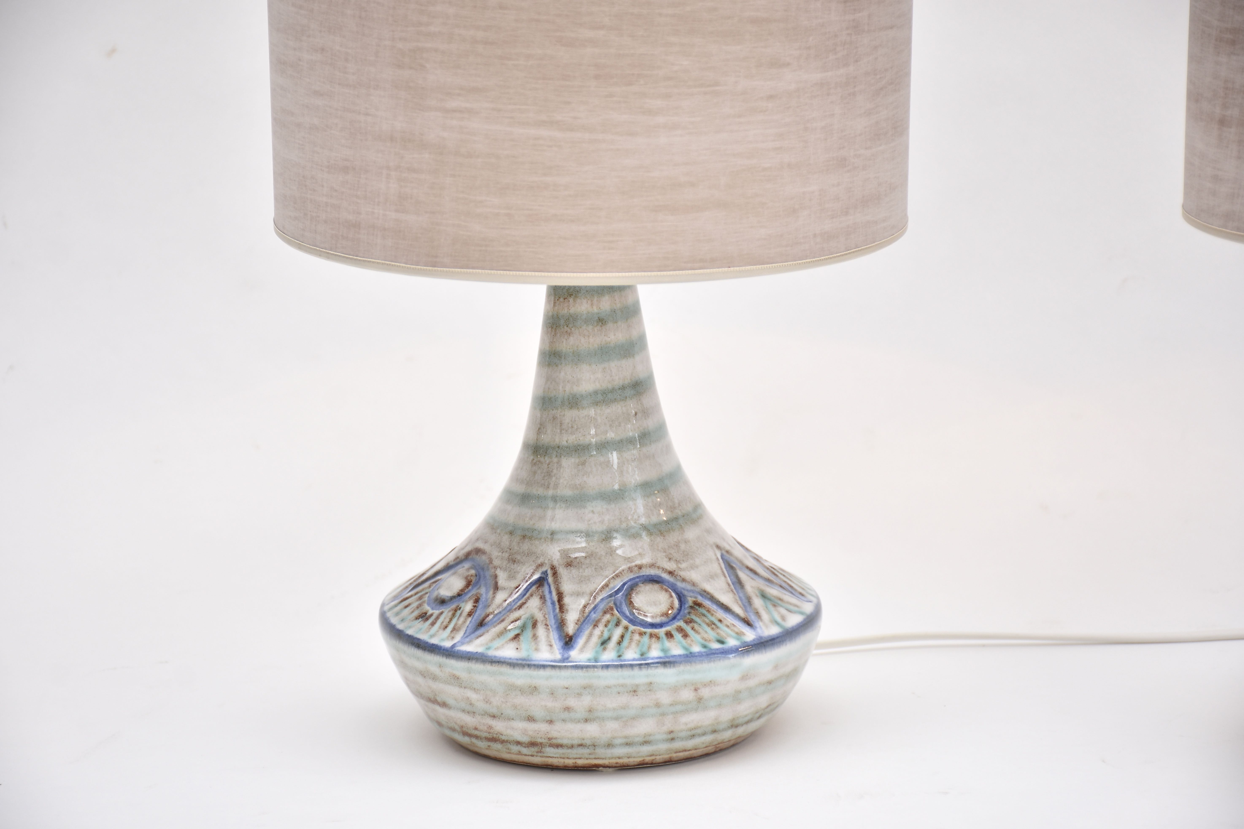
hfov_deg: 17.1
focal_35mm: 120
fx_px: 4147
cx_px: 622
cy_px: 414
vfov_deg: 11.4
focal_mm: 80
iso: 250
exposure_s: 1/160
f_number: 5.3
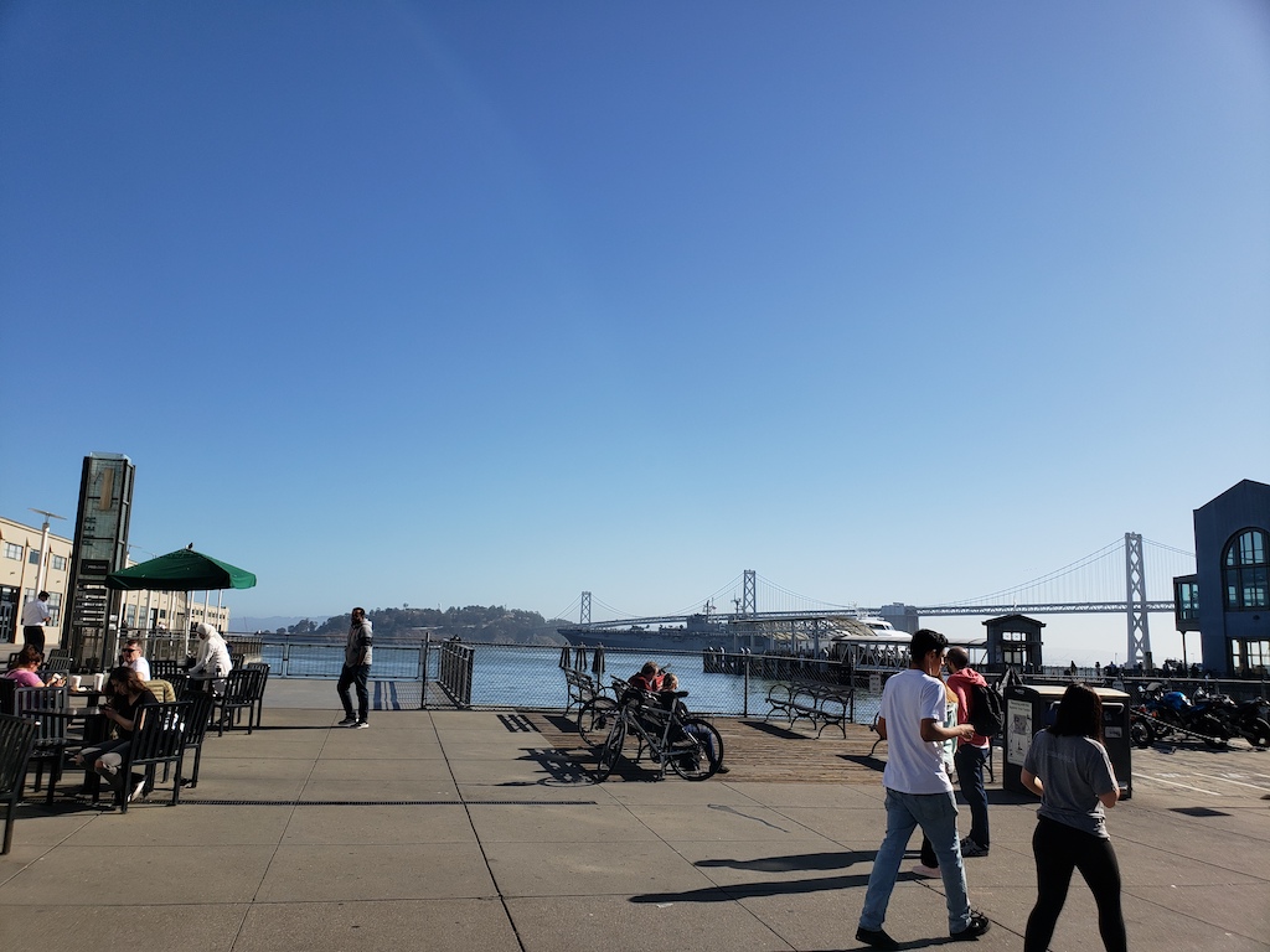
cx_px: 635
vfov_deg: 53.1
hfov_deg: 67.3
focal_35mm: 26
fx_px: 954
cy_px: 476
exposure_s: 1/1967
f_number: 2.4
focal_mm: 4.3
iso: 50
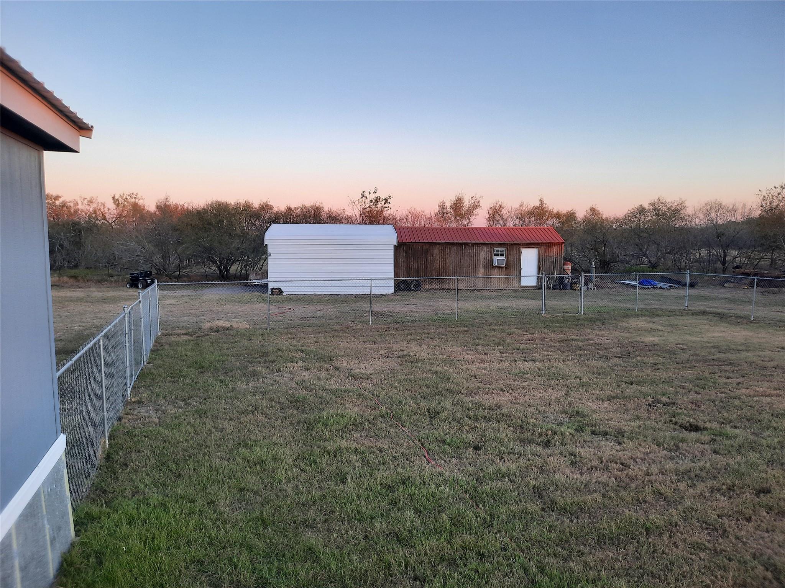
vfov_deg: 54.9
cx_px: 392
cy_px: 294
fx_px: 567
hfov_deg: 69.4
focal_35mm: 25
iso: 40
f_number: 2
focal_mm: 4.6
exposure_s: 1/100
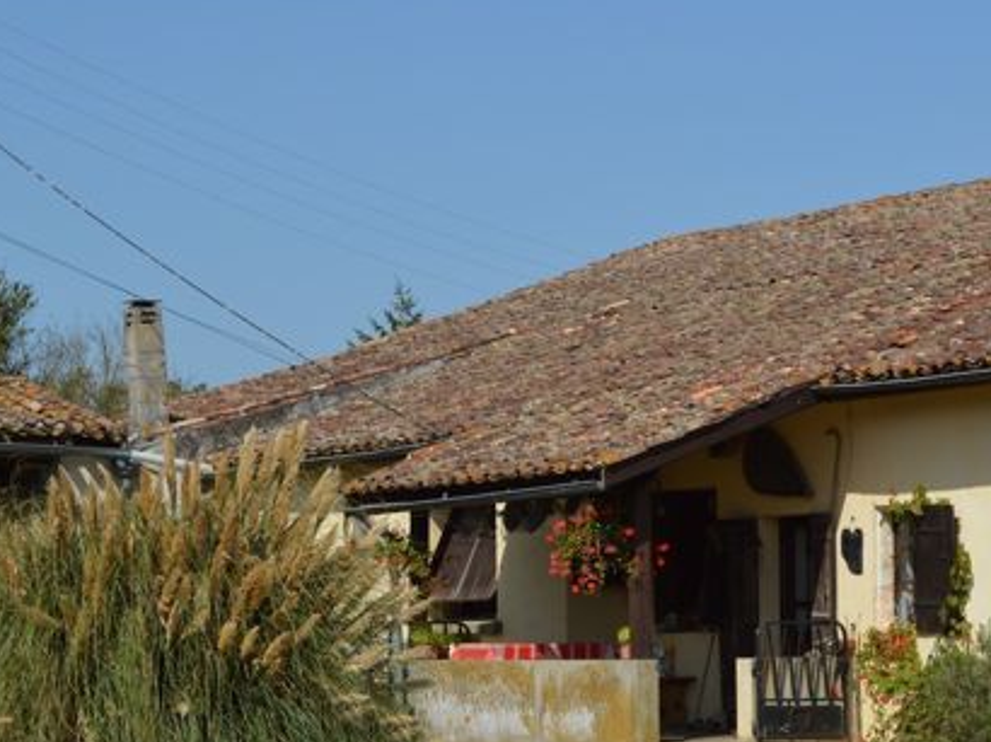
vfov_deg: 13.0
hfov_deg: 17.2
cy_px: 428
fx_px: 3262
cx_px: 763
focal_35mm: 114
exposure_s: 1/400
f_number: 10
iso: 100
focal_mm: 46
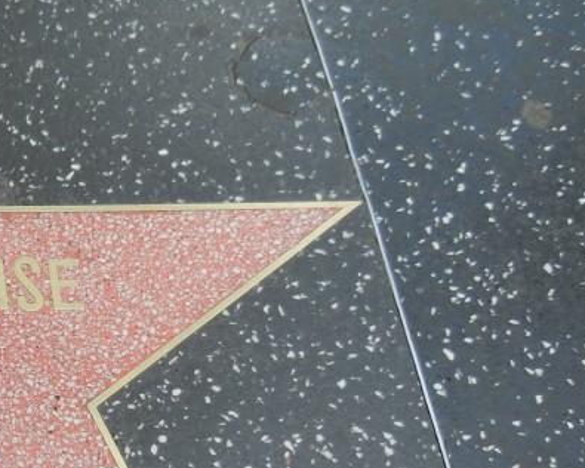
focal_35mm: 76
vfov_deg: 20.1
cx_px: -163
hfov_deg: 22.6
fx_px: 1316
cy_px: 301
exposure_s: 1/334
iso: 160
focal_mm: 5.4
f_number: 3.5
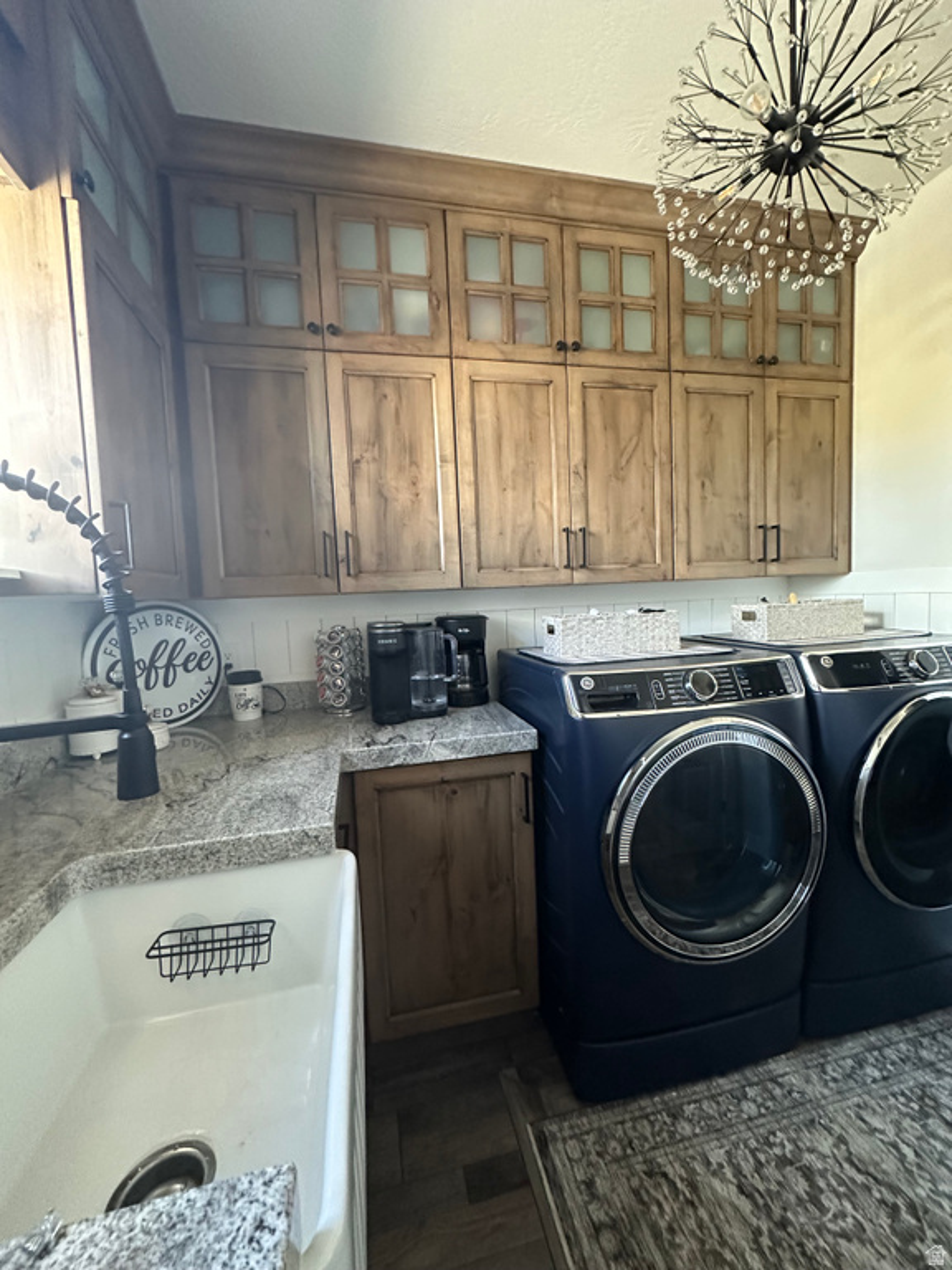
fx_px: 513
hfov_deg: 85.7
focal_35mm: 14
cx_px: 476
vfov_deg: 102.1
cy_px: 635
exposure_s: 1/60
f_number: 2.2
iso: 800
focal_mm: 2.22
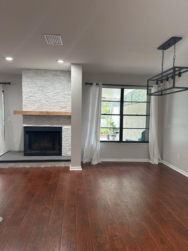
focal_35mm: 24
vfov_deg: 71.6
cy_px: 126
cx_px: 94
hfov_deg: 56.8
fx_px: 174
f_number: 1.78
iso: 160
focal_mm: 6.86
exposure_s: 1/60
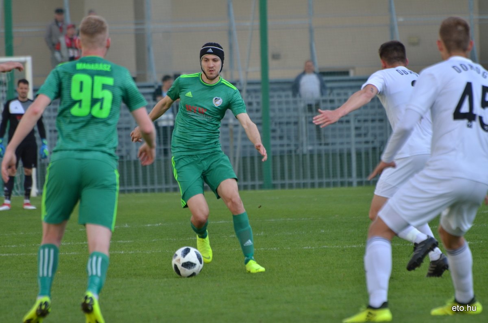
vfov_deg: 3.0
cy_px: 162
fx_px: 6088
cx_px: 244
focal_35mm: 450
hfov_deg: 4.6
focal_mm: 300
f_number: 5.6
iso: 400
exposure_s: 1/800
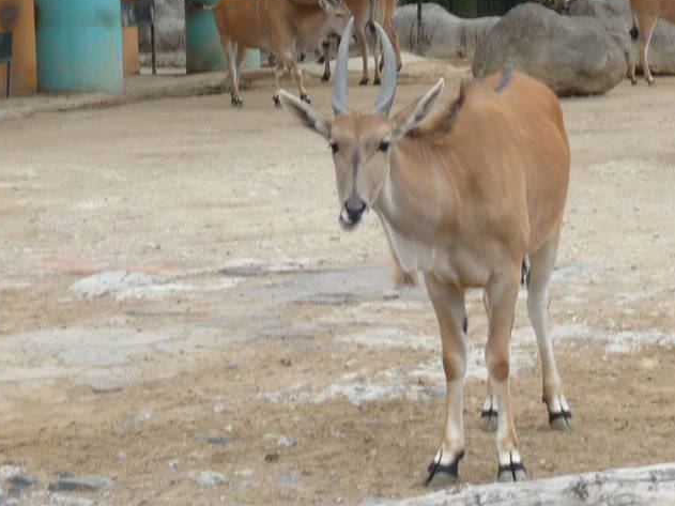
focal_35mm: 147
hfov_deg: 13.4
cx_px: 537
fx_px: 2866
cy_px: 87
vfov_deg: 10.1
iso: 100
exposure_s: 1/125
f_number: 4.4
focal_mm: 9.8
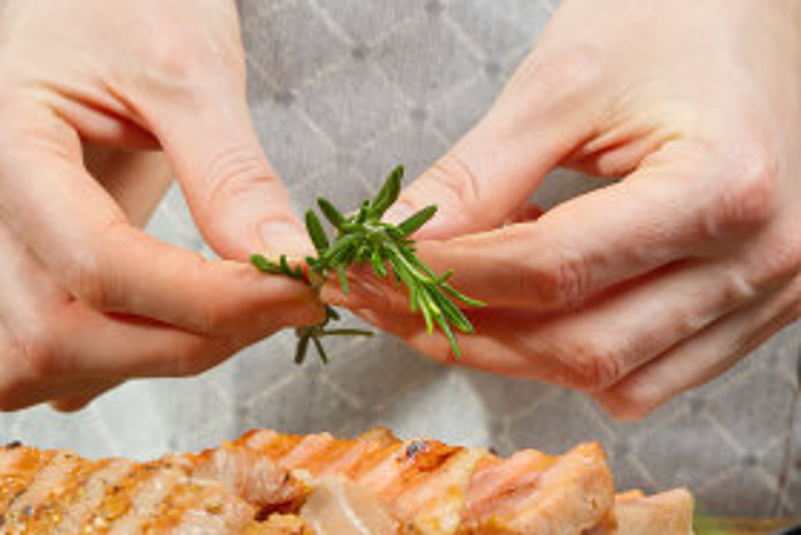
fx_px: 6567
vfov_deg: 4.7
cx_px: 338
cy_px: 259
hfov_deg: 7.0
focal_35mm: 295
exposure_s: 1/160
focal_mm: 90
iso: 100
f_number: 6.3
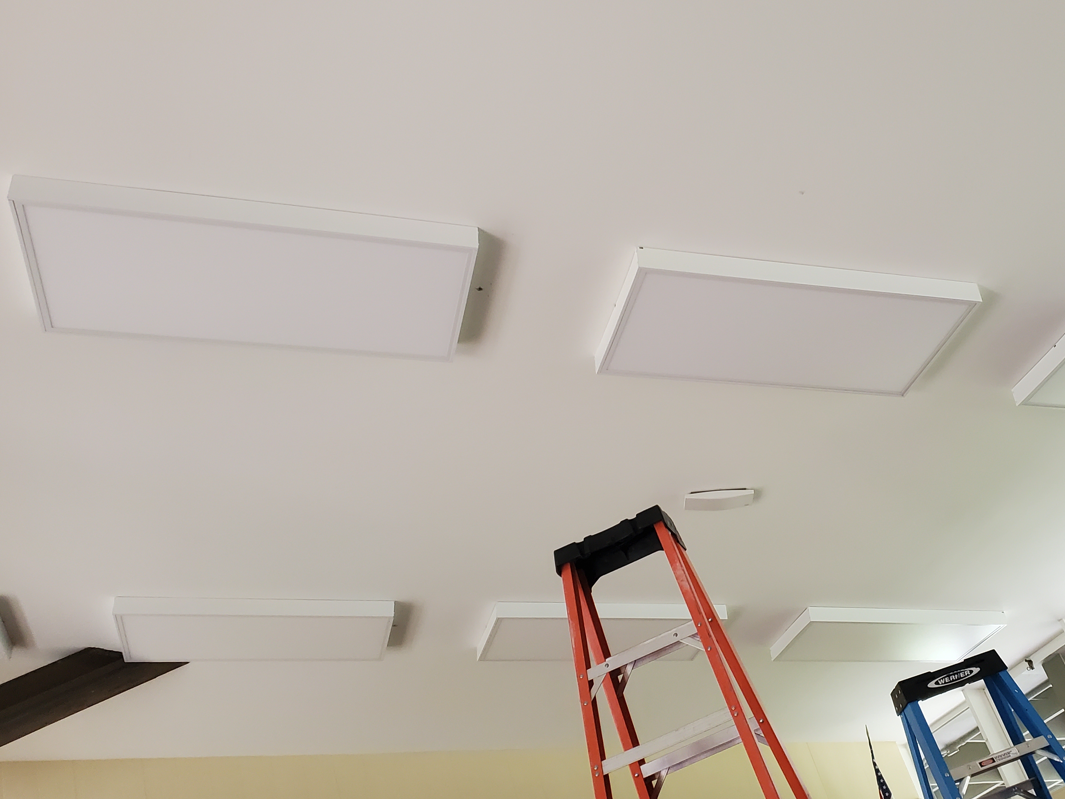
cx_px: 688
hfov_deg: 49.5
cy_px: 417
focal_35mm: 37
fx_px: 1138
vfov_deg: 38.7
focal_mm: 4.3
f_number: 2.4
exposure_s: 1/60
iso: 250
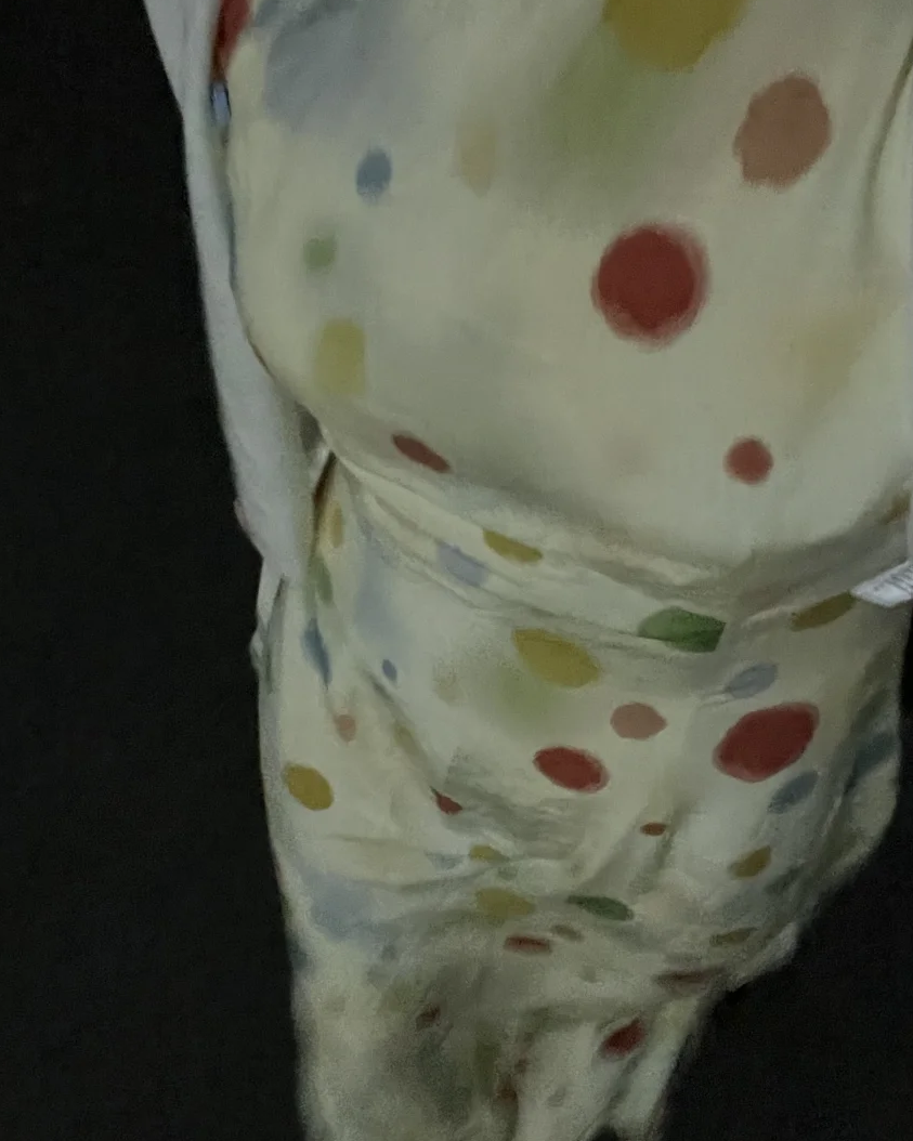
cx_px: 393
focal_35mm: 40
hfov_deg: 37.3
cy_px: 599
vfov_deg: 45.8
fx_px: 1351
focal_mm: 2.71
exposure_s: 1/15
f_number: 2.2
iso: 1600
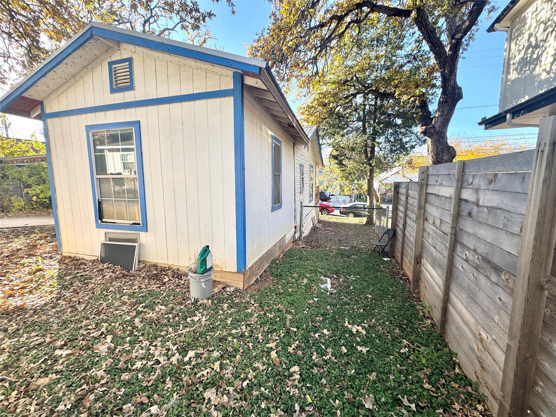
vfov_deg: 85.7
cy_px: 208
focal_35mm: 14
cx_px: 278
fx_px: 225
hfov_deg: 102.1
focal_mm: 2.22
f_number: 2.2
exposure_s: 1/181
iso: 40
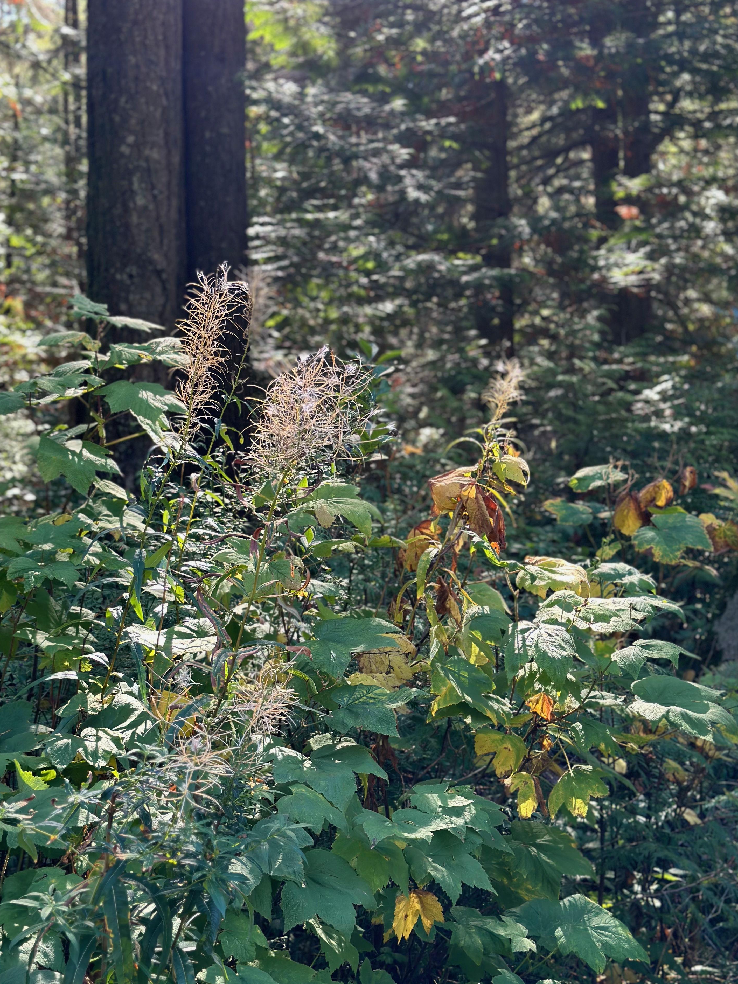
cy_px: 517
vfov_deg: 37.5
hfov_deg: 28.6
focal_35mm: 51
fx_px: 1450
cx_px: 372
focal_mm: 6.86
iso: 80
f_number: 1.78
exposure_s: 1/211
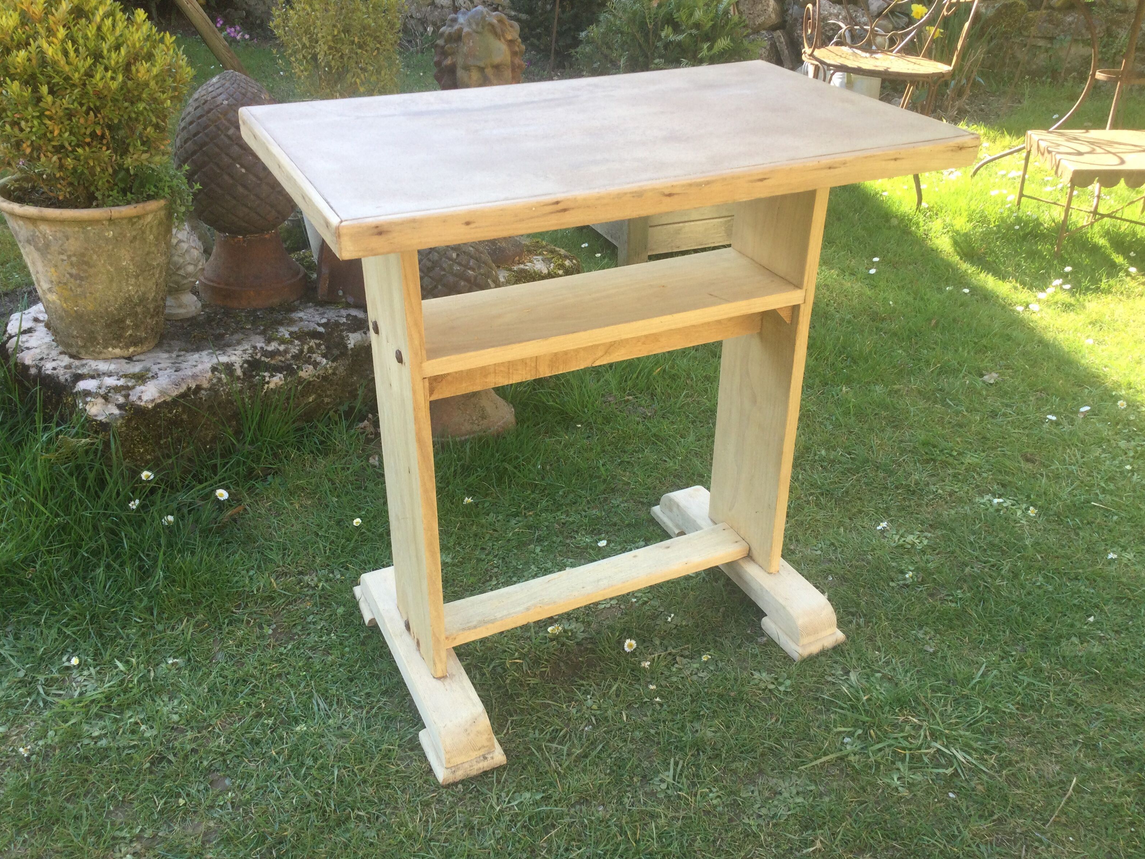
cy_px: 442
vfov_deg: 44.2
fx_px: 1059
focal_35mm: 32
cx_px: 577
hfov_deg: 56.8
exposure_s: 1/125
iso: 25
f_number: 2.4
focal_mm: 3.3
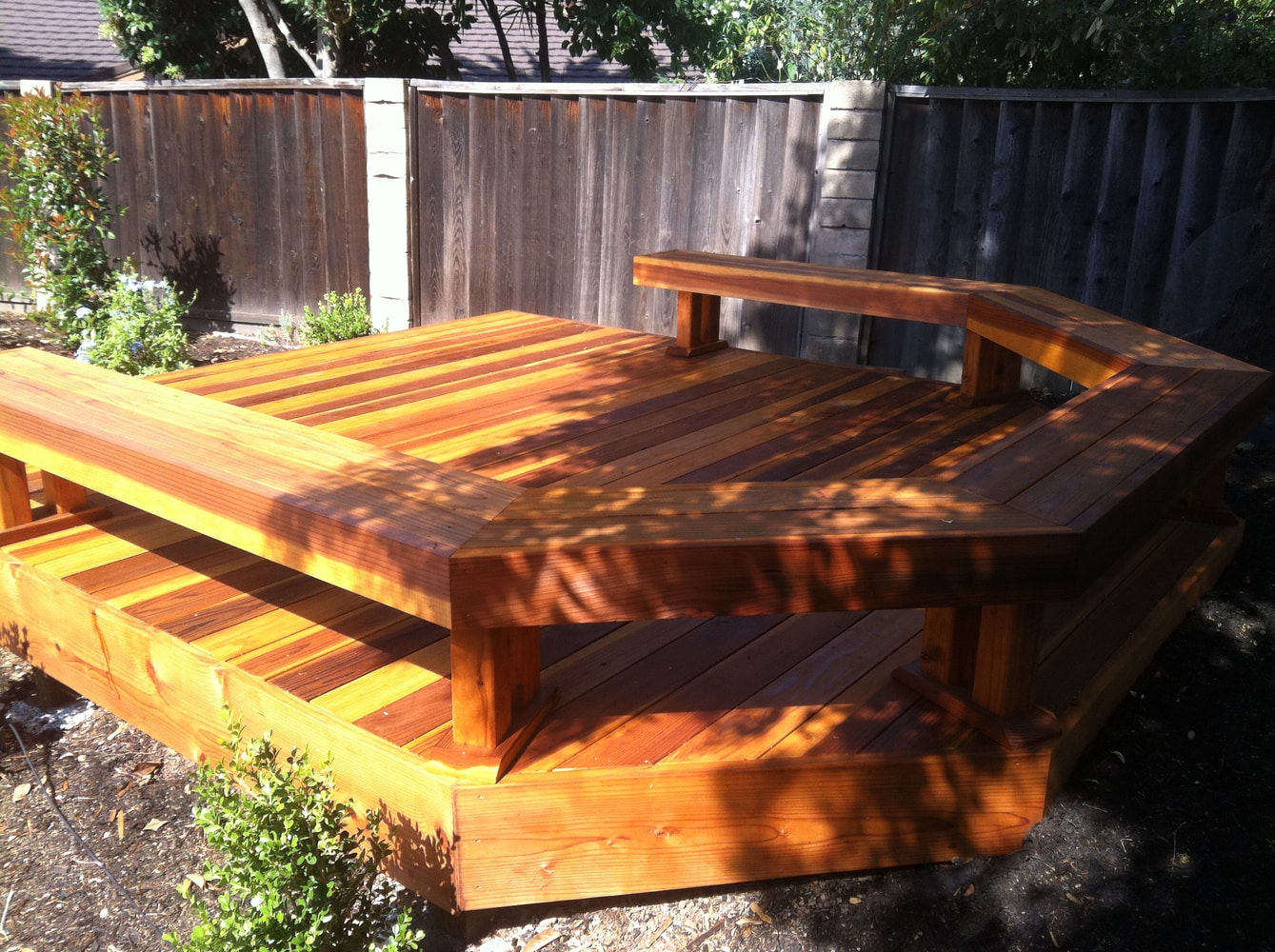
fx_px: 1287
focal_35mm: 35
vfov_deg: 40.6
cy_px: 476
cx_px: 638
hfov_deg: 52.7
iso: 80
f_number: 2.8
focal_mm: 3.85
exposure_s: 1/387
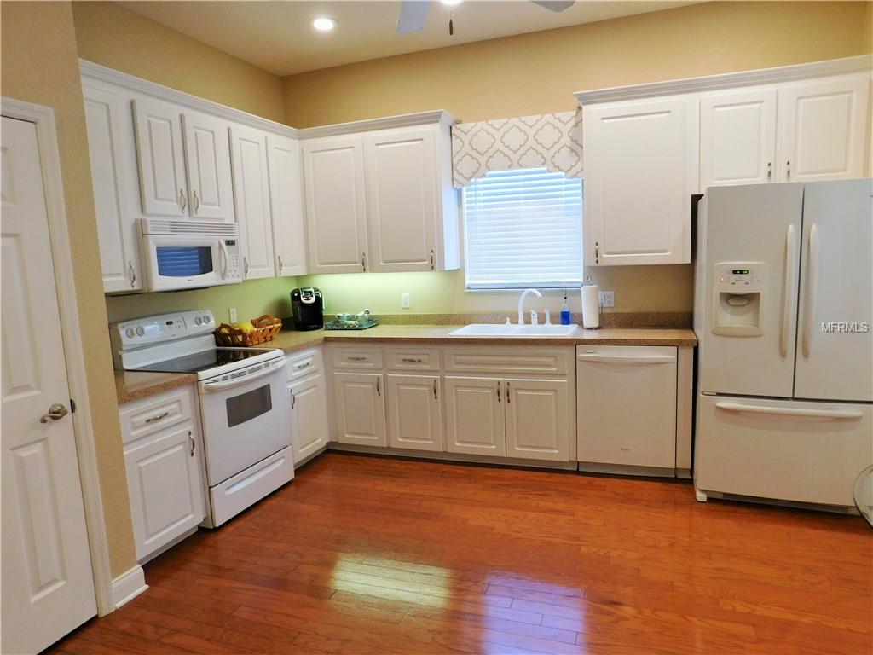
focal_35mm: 23
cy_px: 328
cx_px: 436
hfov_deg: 73.9
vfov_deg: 58.9
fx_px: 580
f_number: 3
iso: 180
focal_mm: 4
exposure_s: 1/30
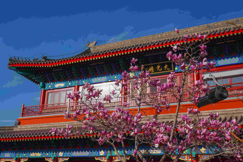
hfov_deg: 44.5
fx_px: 297
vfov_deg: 30.5
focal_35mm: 44
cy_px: 86
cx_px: 119
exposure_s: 1/125
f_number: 14
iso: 100
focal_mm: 39
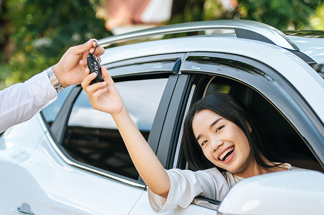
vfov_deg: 12.1
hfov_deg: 18.1
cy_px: 143
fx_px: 1016
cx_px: 143
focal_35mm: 113
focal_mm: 80
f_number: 2.8
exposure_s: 1/800
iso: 125
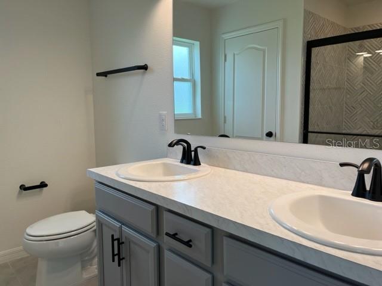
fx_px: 287
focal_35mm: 26
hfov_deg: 67.3
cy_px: 143
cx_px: 191
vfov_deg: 53.1
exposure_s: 1/223
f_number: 1.6
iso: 50
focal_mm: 5.1
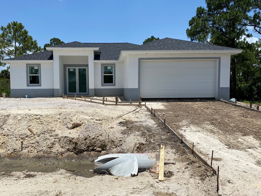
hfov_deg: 59.7
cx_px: 111
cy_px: 101
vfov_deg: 46.8
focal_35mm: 30
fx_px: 226
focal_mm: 4.25
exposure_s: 1/5495
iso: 32
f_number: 1.8
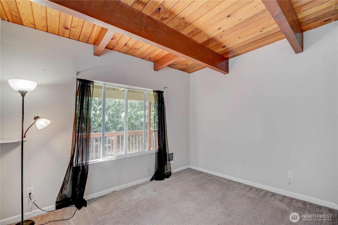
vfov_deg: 81.1
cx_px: 169
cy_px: 112
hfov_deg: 104.3
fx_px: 131
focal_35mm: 14
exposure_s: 1/3.33
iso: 100
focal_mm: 14
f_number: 8
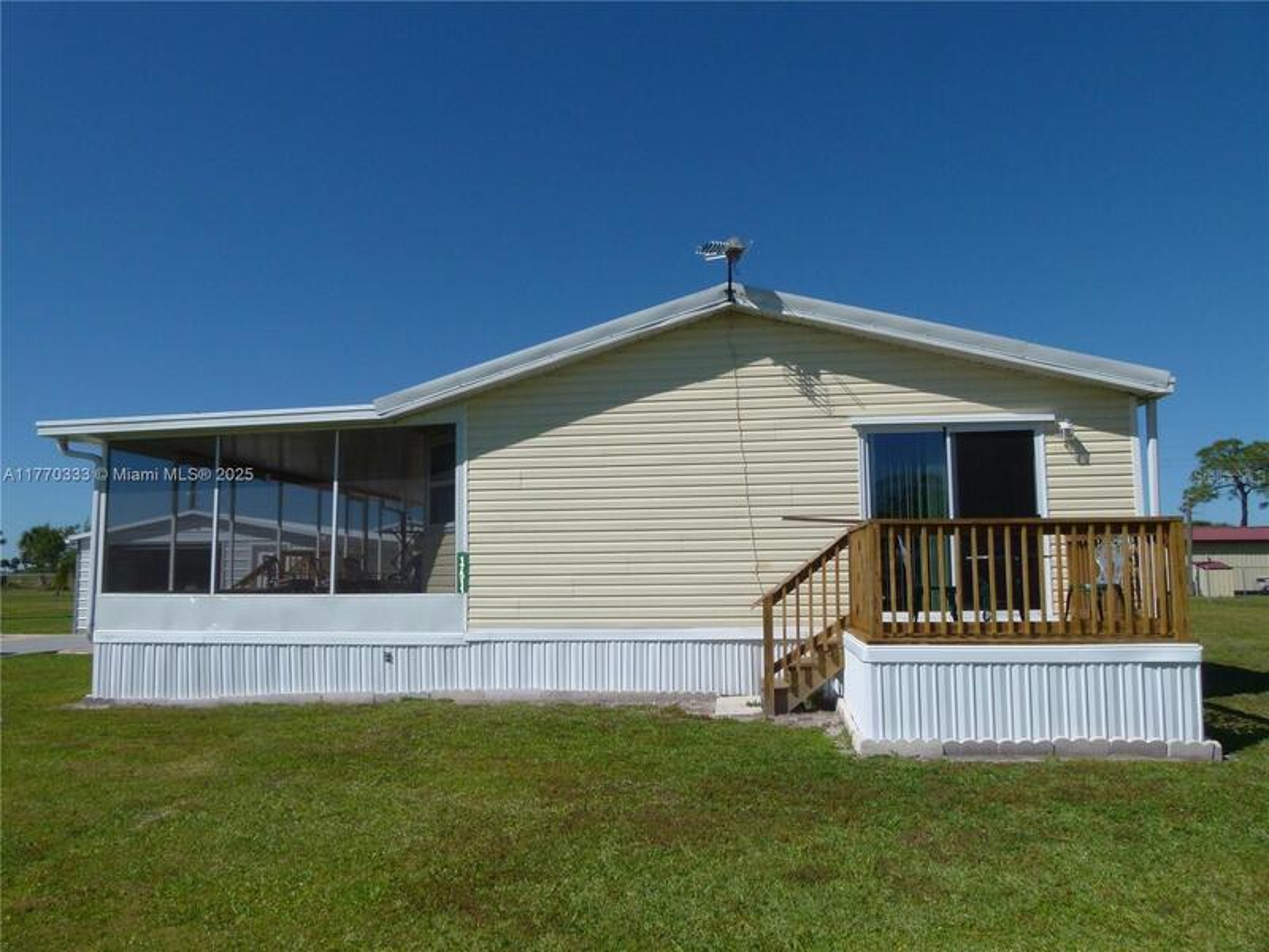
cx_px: 634
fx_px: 916
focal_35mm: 25
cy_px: 476
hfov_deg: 69.4
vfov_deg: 54.9
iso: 100
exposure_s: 1/2000
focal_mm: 4.5
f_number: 4
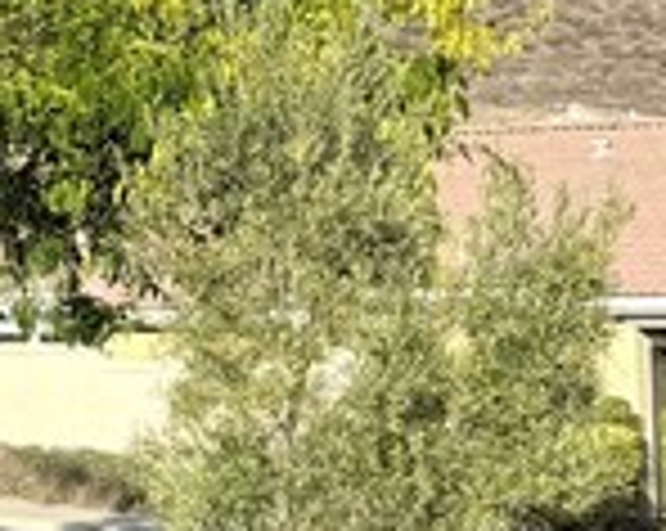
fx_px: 3189
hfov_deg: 9.8
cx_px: -1161
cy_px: 108
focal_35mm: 162
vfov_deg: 9.5
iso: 80
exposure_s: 1/3279
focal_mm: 6.76
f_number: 1.78
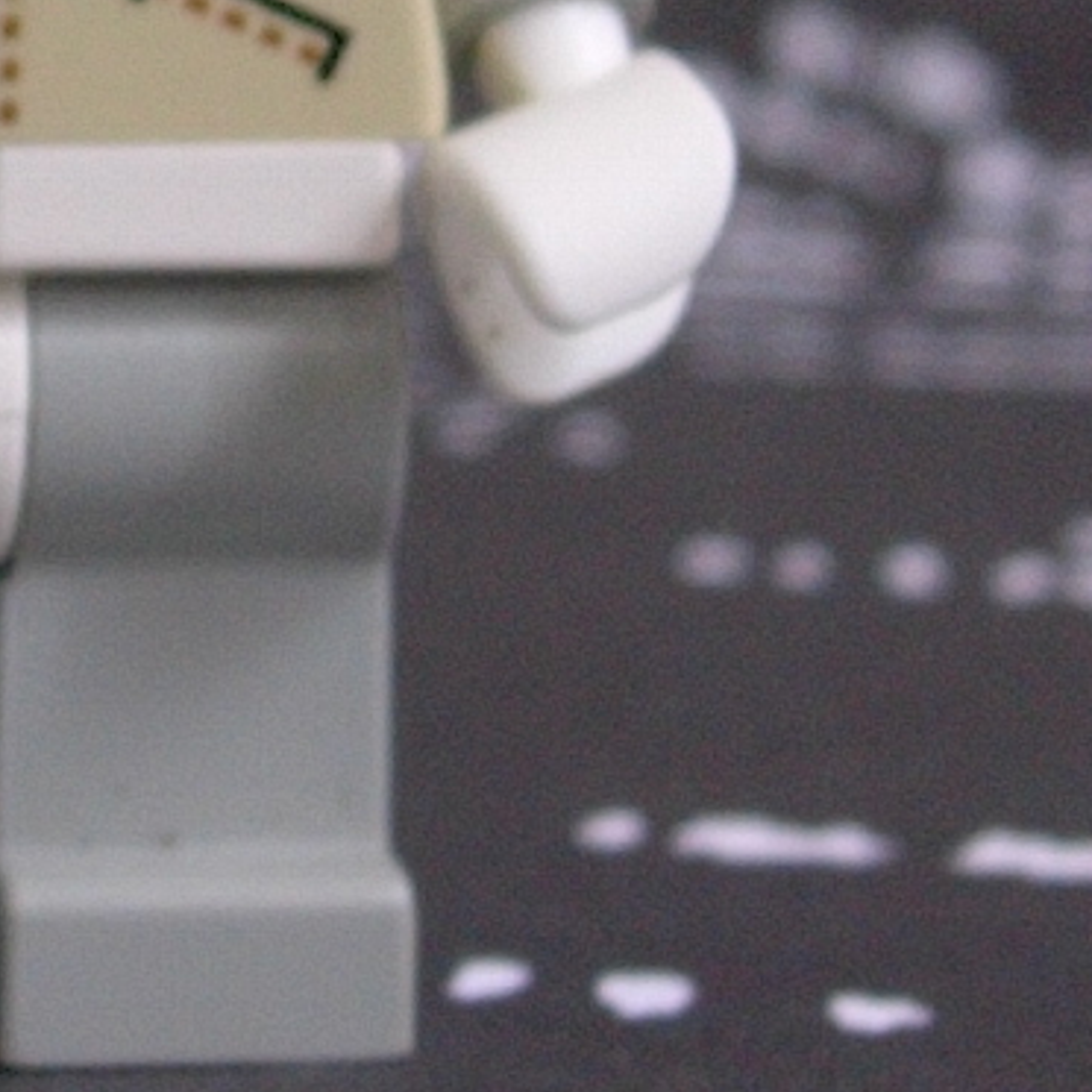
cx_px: 62
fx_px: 6103
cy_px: -223
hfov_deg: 10.2
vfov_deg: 10.1
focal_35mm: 171
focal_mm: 6.7
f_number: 2.9
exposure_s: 1/13.8
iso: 70
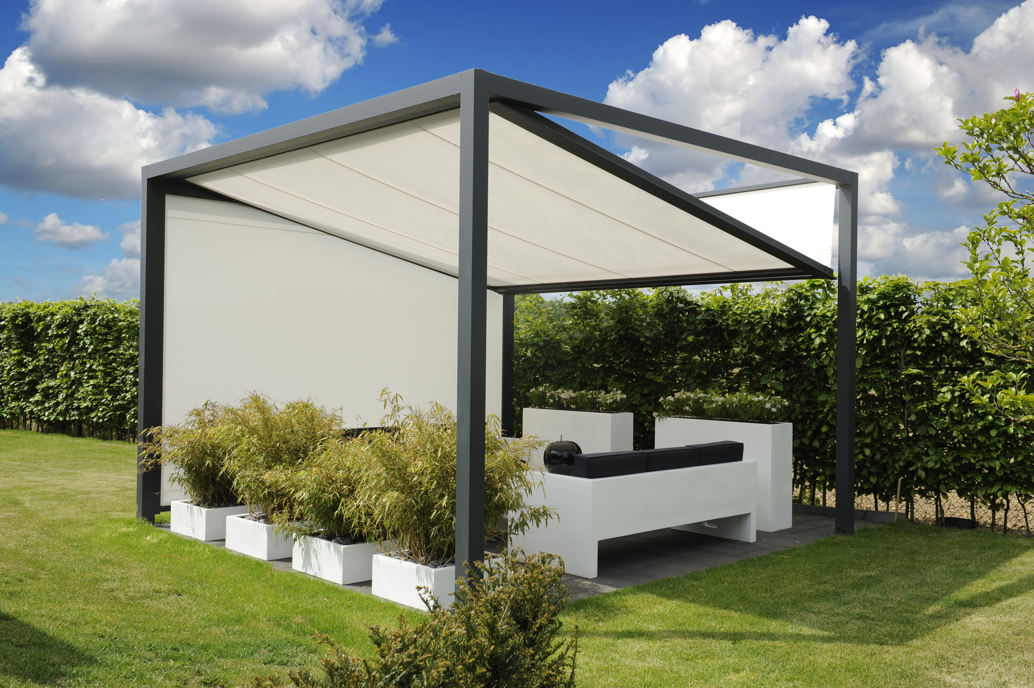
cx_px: 517
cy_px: 344
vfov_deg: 37.8
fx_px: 1005
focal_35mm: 35
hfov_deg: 54.5
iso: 200
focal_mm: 35
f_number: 8
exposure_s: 1/400
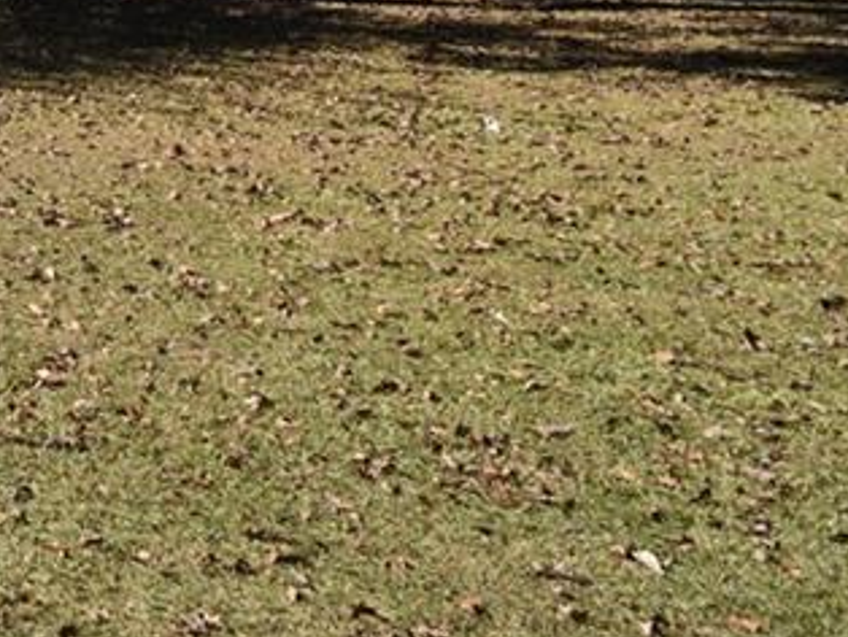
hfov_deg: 25.5
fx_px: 1152
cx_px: -527
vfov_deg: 26.8
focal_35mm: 47
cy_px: -157
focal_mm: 10
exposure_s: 1/200
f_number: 8
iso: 100
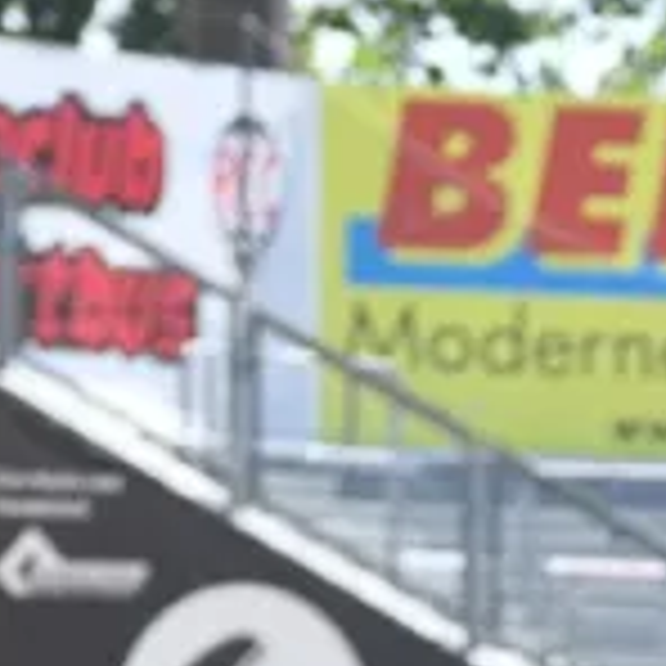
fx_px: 17936
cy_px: 1404
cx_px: 1458
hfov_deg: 2.1
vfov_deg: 2.1
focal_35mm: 824
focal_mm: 140
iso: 1100
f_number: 4.8
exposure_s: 1/2000
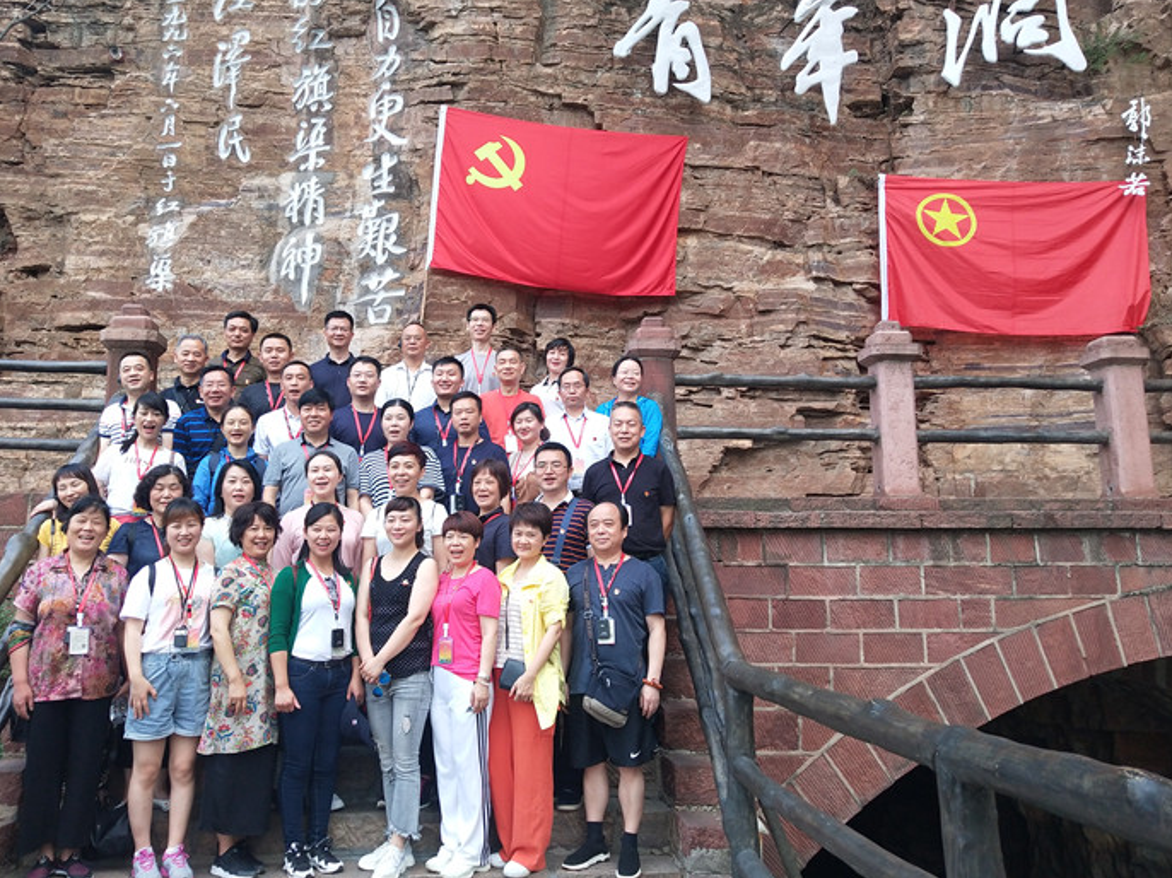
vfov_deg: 40.6
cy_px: 381
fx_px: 1185
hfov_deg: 52.6
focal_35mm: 35
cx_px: 547
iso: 59
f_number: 1.8
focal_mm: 3.95
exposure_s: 1/100
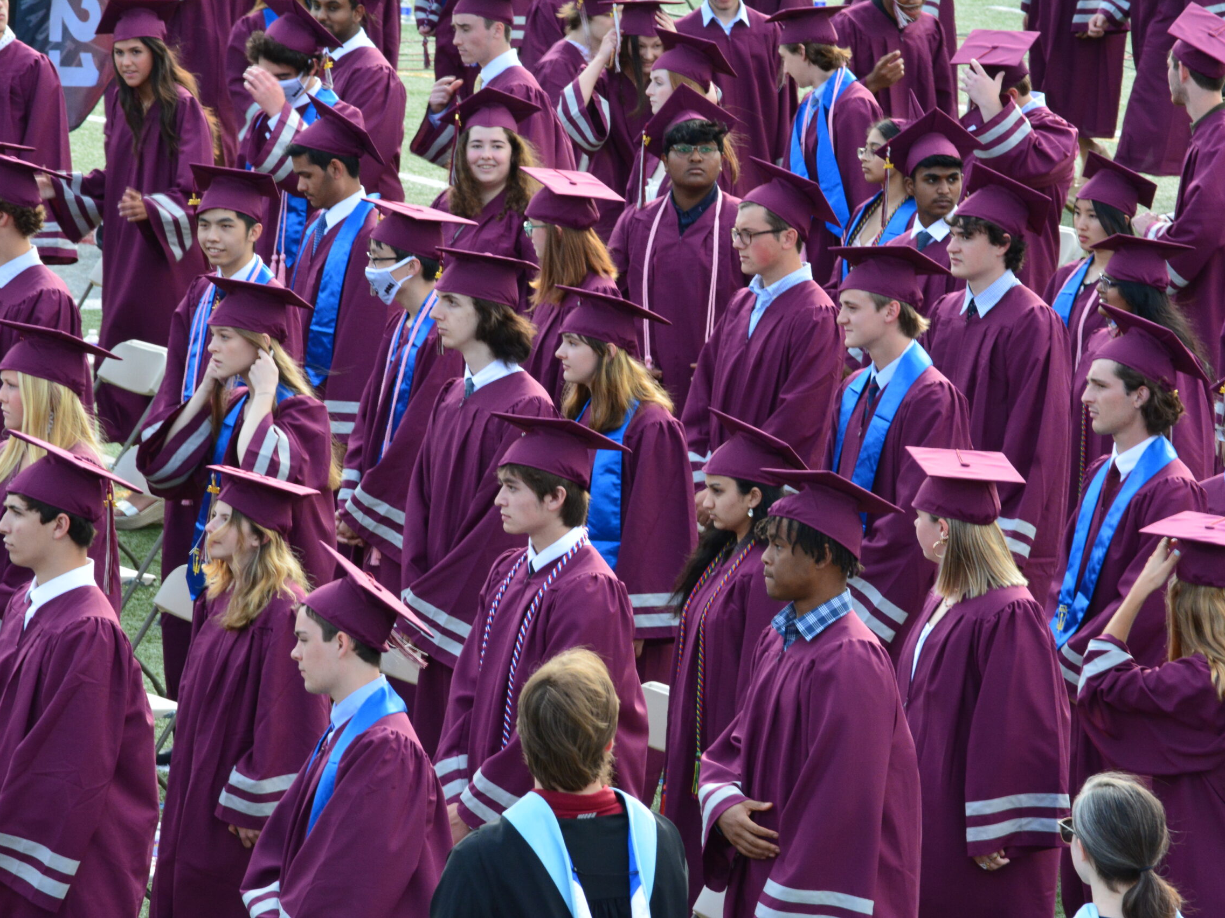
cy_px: 458
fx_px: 11499
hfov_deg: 6.1
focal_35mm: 325
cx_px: 622
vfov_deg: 4.6
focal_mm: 200
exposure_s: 1/125
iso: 1250
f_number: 14
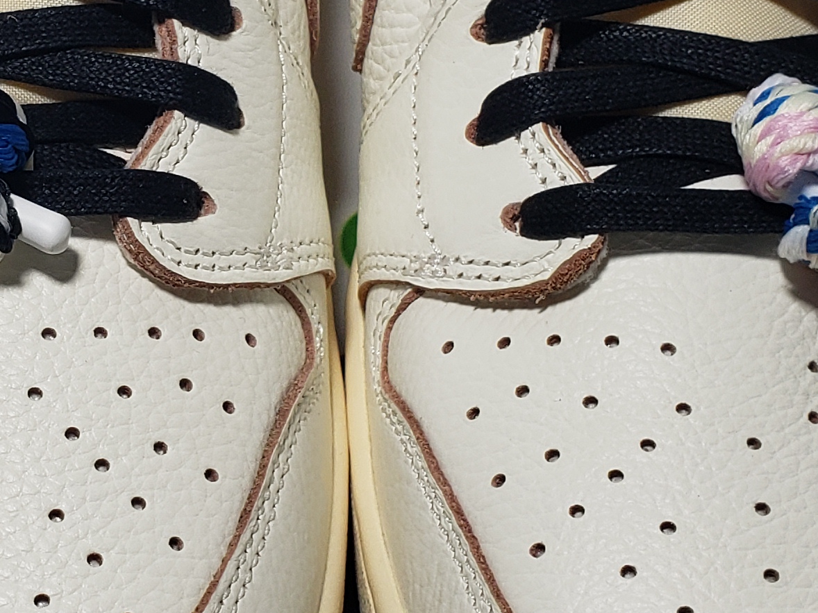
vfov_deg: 16.5
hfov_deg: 21.7
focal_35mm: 89
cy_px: 179
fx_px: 2103
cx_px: 167
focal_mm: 4.3
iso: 50
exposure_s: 1/306
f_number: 2.4
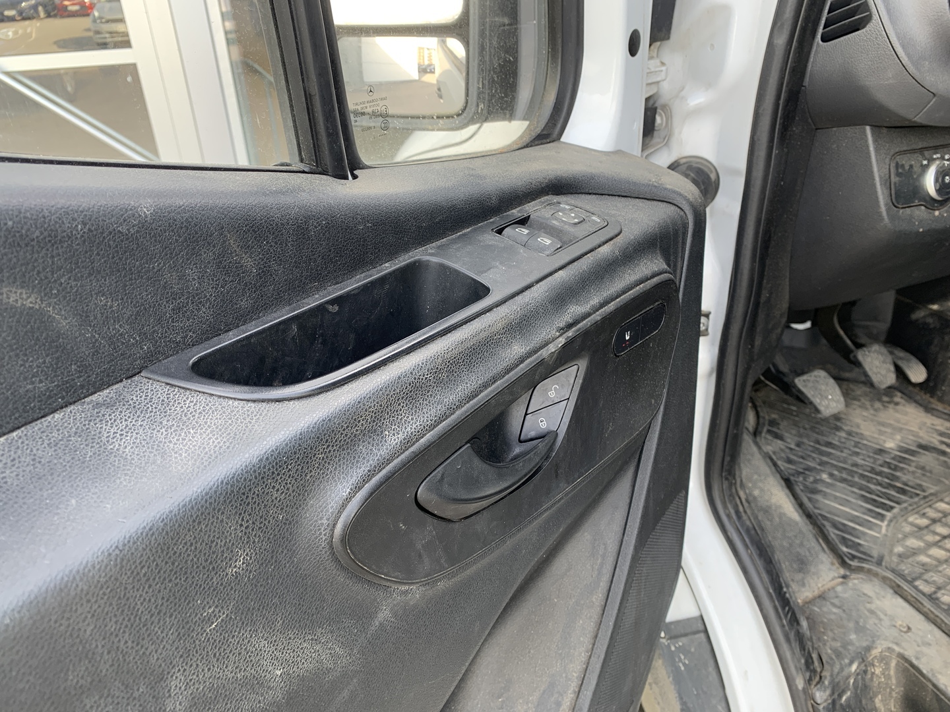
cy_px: 356
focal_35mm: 26
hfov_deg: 67.3
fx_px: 714
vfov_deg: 53.1
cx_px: 475
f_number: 1.8
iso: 40
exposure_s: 1/121
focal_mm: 4.25
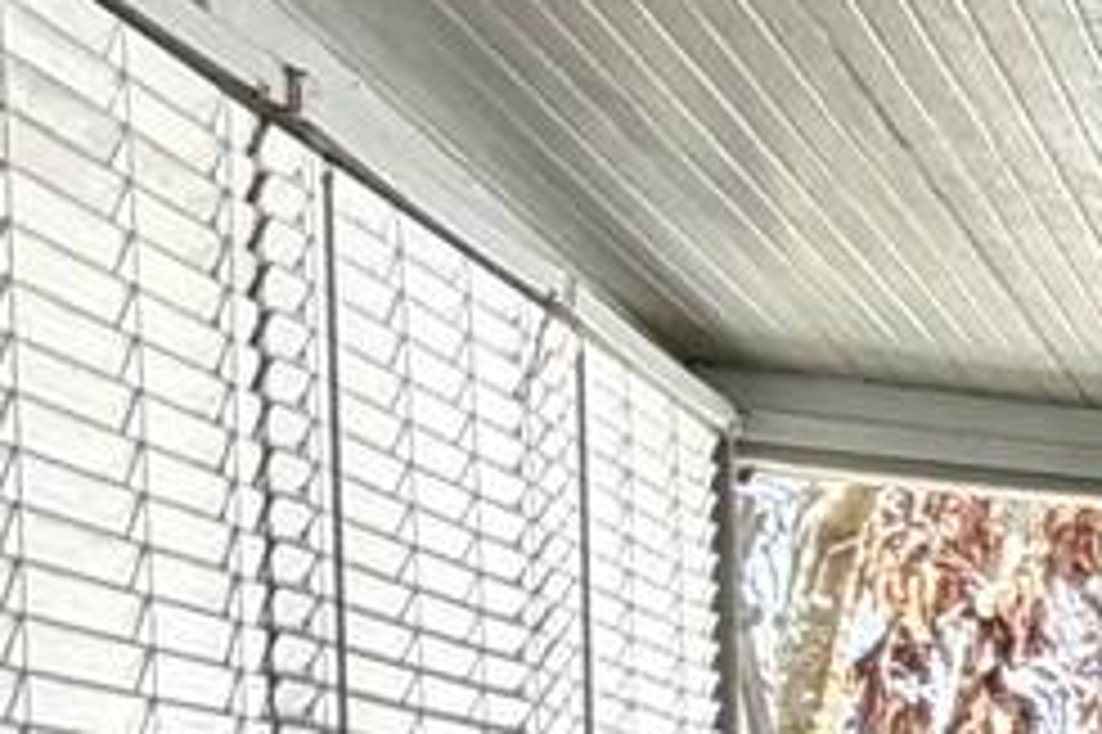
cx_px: 2879
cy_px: 1418
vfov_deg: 12.8
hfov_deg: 13.3
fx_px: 2906
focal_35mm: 95
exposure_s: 1/143
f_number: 2.2
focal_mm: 2.22
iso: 50
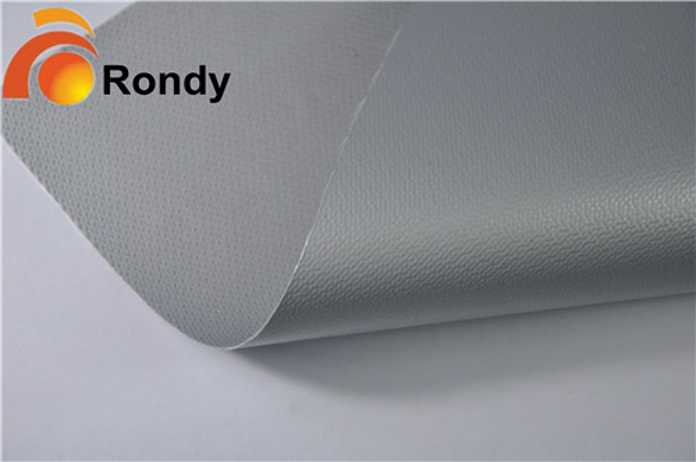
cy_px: 231
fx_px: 1796
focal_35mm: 93
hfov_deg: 21.9
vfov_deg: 14.7
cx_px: 348
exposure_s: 1/125
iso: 250
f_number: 5.3
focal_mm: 62
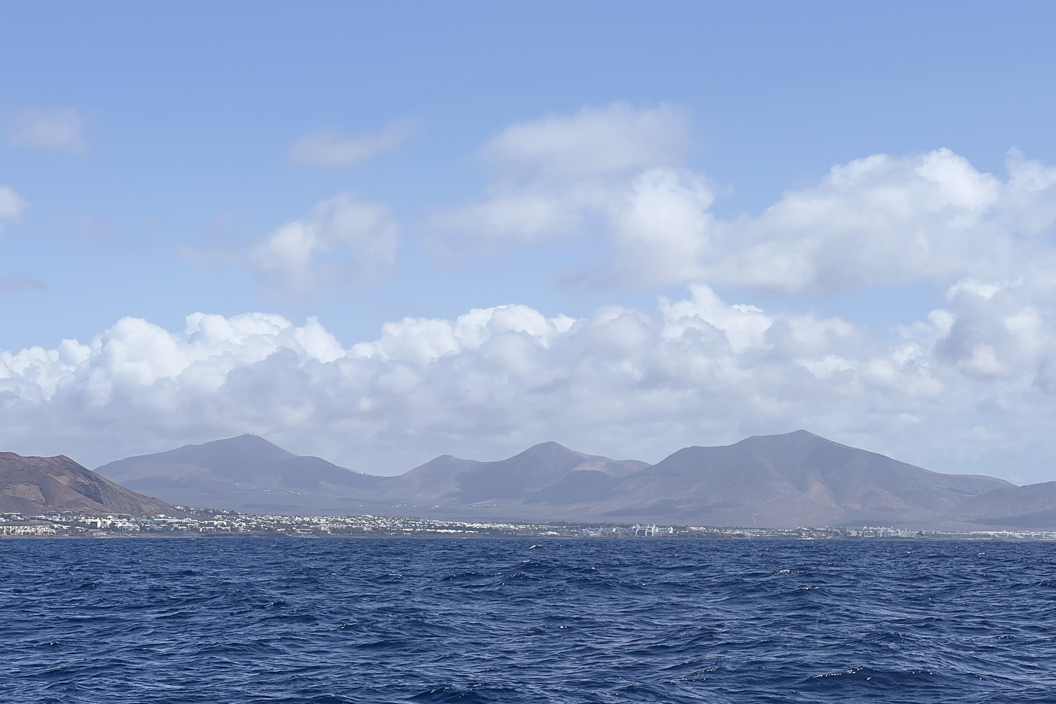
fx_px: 2376
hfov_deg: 25.1
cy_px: 331
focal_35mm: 81
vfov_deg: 16.9
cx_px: 530
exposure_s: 1/1167
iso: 25
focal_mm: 9
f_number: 2.8
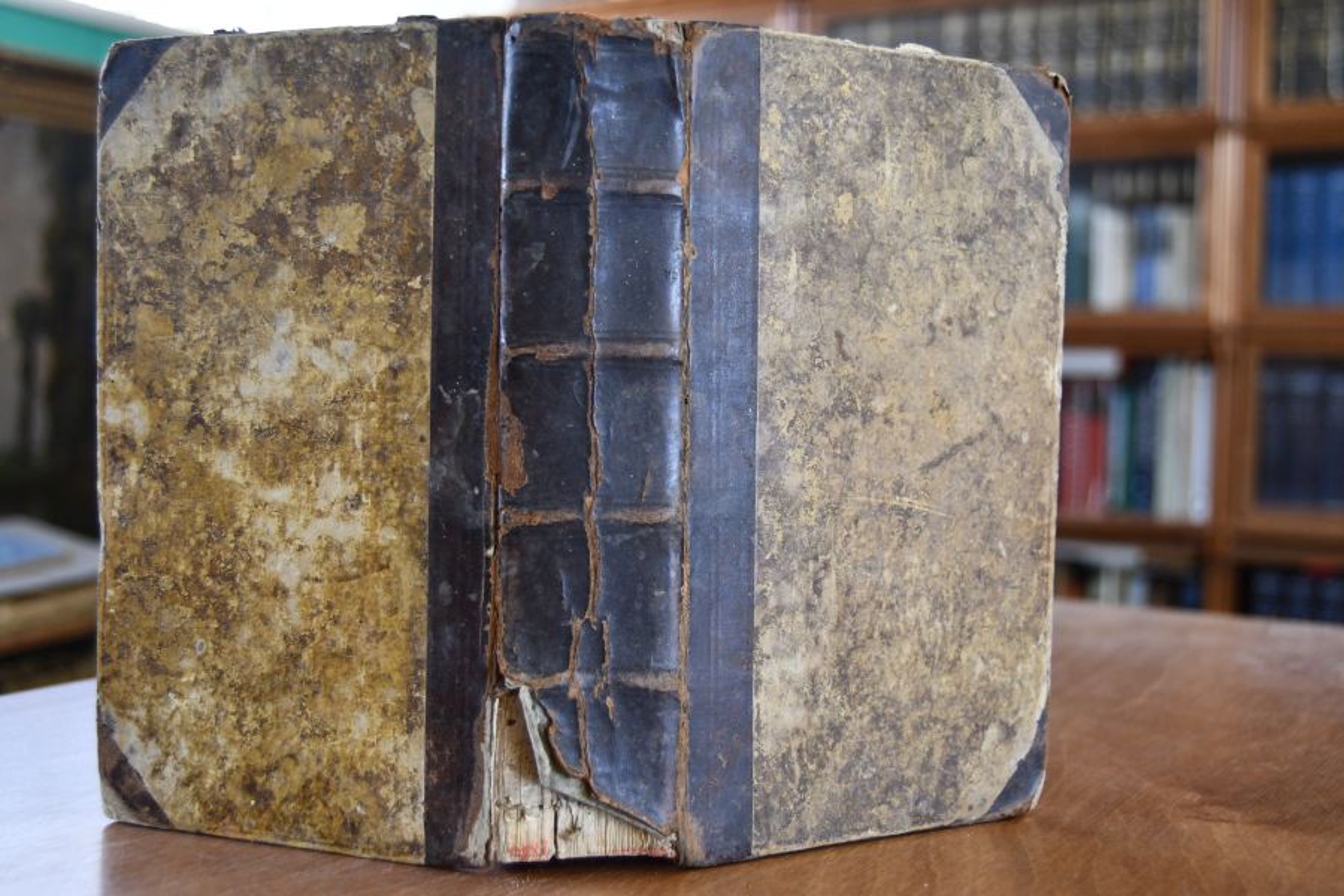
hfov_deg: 49.6
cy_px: 448
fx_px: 1456
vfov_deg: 34.2
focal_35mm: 39
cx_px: 672
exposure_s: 1/125
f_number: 4
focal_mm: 26
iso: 1100
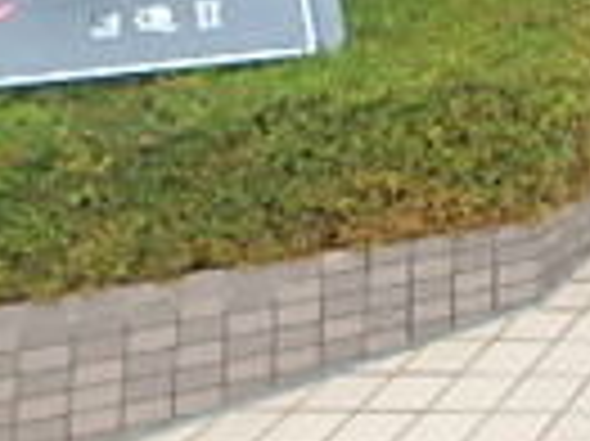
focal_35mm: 96
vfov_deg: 13.5
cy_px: -405
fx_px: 1635
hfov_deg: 16.9
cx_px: 1058
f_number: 3.5
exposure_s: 1/200
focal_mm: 3.7
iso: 125
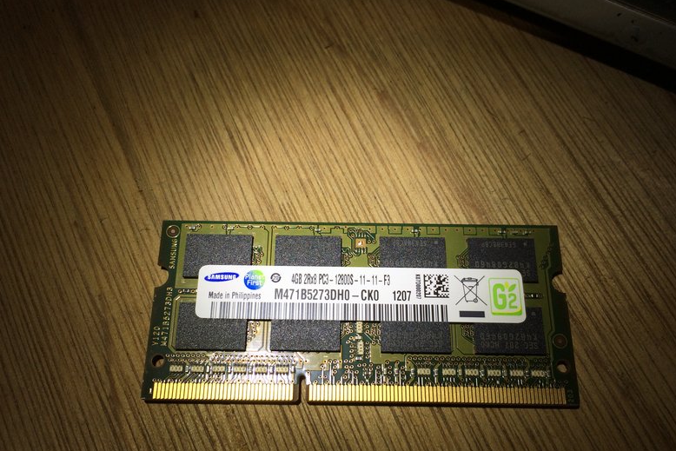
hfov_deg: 60.3
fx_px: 582
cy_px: 244
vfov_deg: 42.3
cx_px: 334
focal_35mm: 31
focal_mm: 4.15
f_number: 2.2
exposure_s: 1/651
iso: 32
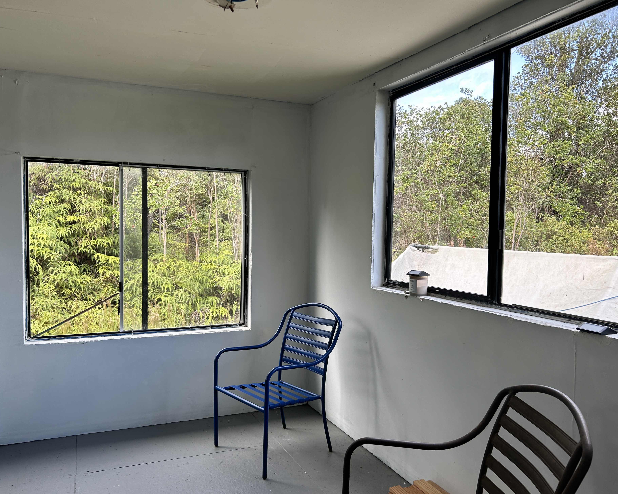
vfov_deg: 51.5
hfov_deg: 62.2
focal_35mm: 28
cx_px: 293
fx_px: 512
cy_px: 255
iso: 40
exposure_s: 1/274
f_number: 1.5
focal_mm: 5.7
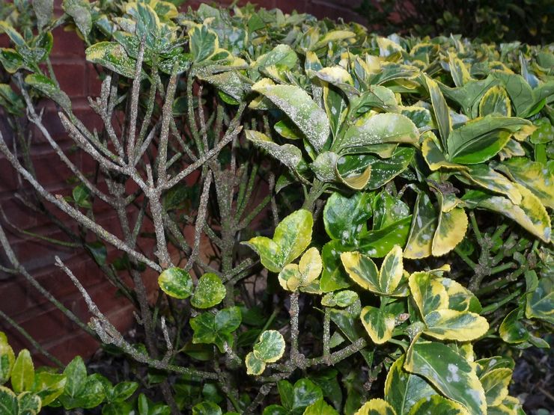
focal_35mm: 47
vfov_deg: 30.9
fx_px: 752
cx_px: 277
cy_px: 208
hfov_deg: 40.4
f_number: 6.3
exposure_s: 1/40
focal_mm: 8.3
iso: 100
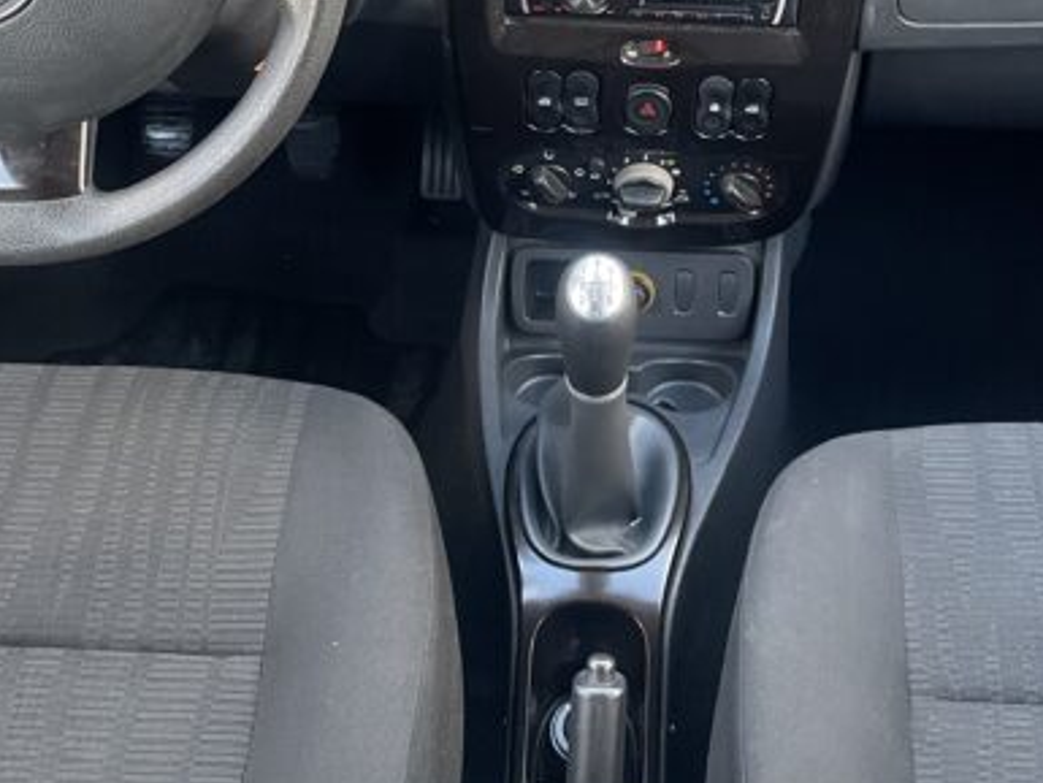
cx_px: 623
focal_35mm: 54
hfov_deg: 35.4
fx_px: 1628
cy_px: 154
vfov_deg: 26.5
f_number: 1.6
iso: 250
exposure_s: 1/60
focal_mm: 4.2
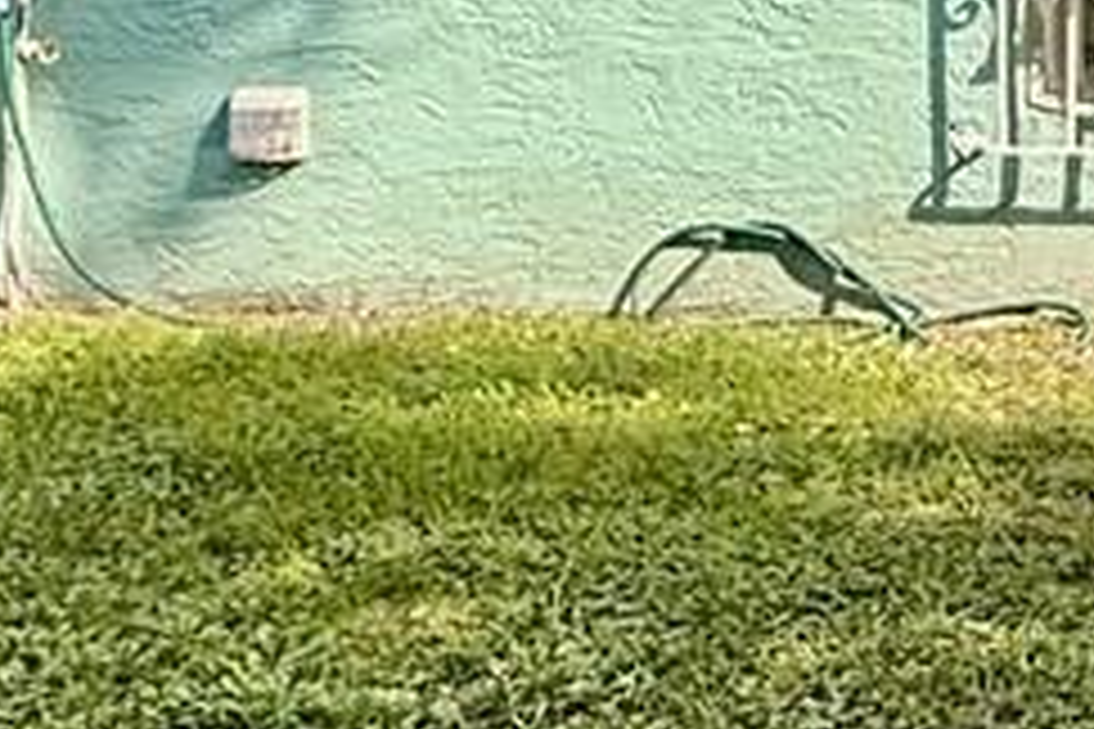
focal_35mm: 96
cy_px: -338
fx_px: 2917
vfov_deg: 13.5
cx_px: 1742
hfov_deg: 18.3
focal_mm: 2.22
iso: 50
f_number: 2.2
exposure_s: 1/1189
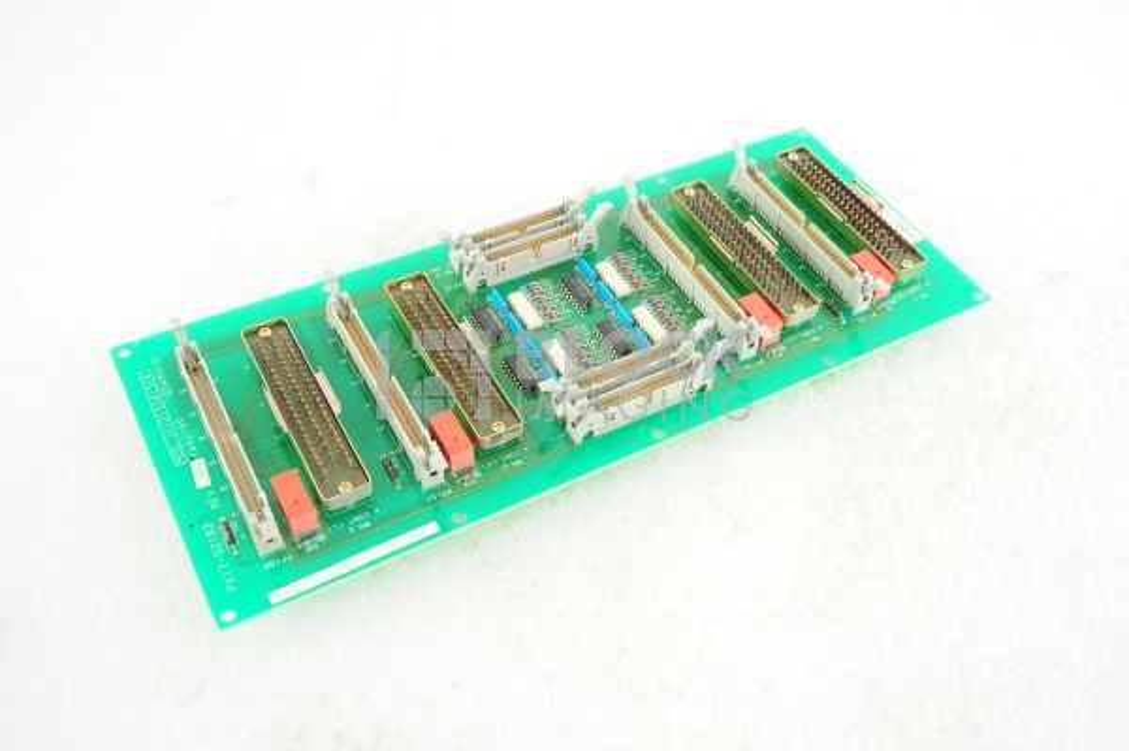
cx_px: 564
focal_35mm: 35
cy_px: 376
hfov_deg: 54.5
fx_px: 1097
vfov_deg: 37.8
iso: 1600
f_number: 8
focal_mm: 35
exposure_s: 1/125
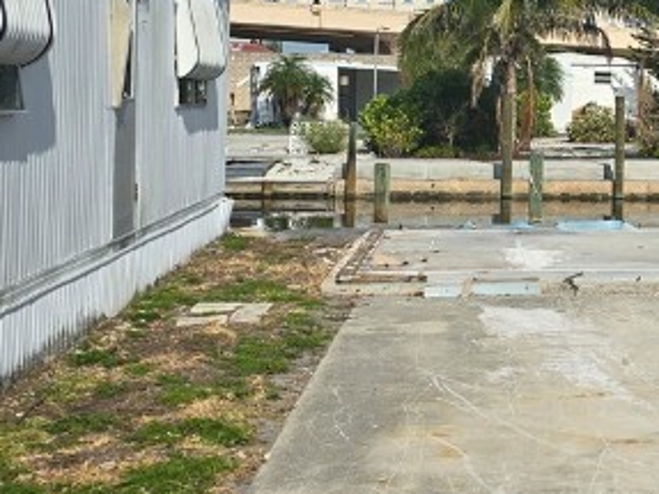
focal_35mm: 82
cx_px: 650
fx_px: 1560
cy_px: 87
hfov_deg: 22.9
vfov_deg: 17.8
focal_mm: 6.3
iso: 12
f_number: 1.7
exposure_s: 1/1497
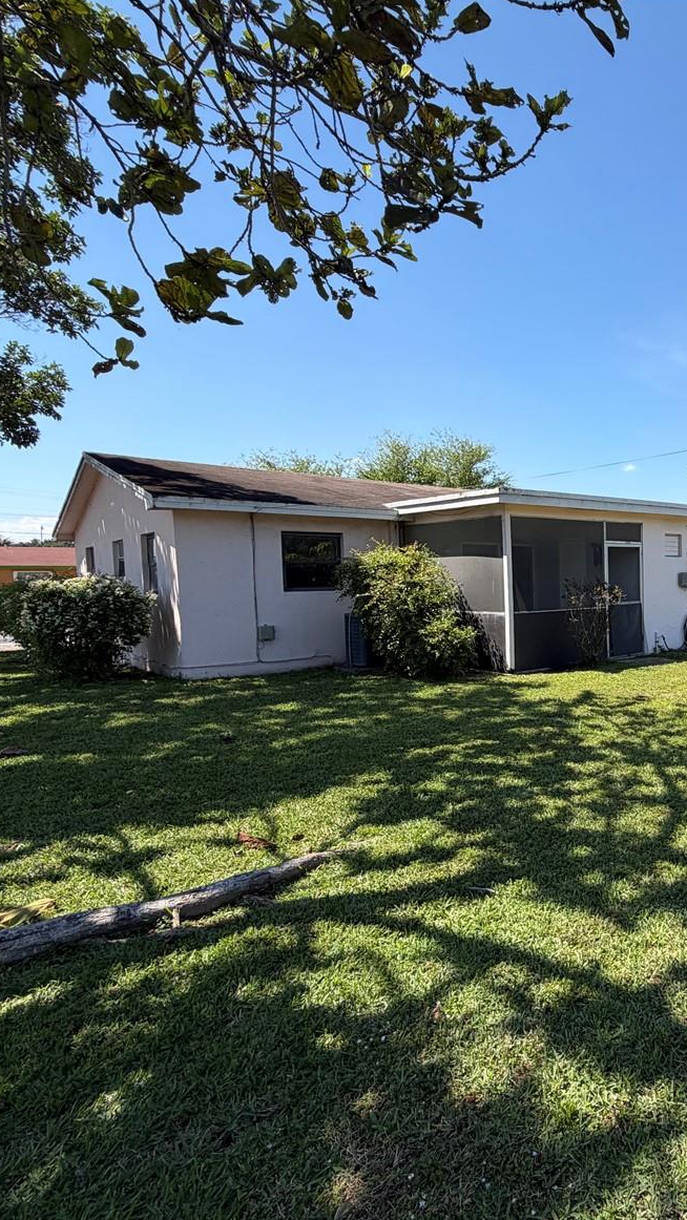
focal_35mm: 21
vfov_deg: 83.8
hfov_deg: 46.4
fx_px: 680
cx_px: 661
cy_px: 623
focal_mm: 2.22
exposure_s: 1/770
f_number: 2.2
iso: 32
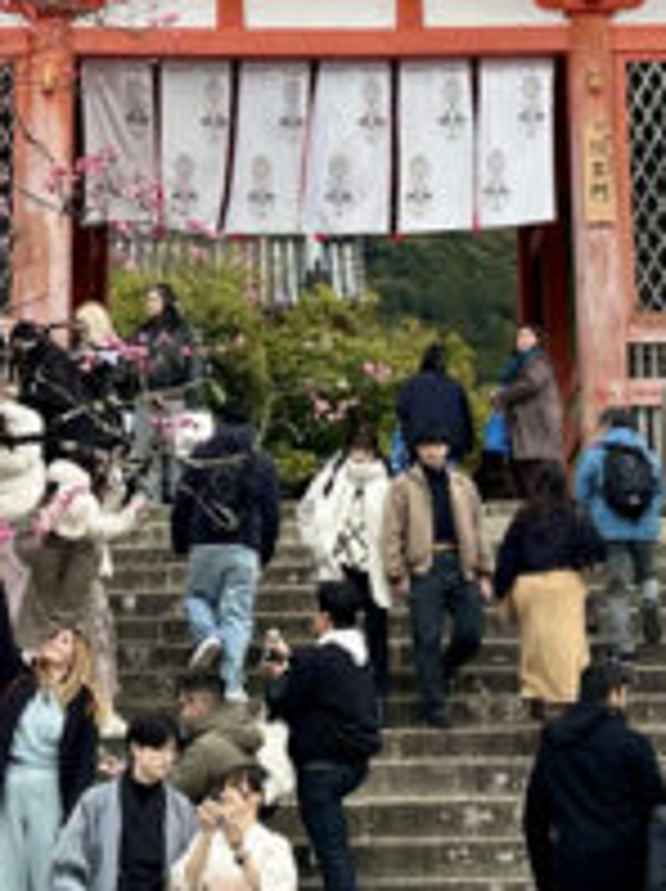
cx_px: 274
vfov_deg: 28.4
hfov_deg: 21.5
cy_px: 284
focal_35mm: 68
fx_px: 1748
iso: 80
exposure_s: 1/1095
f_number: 1.78
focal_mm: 6.86
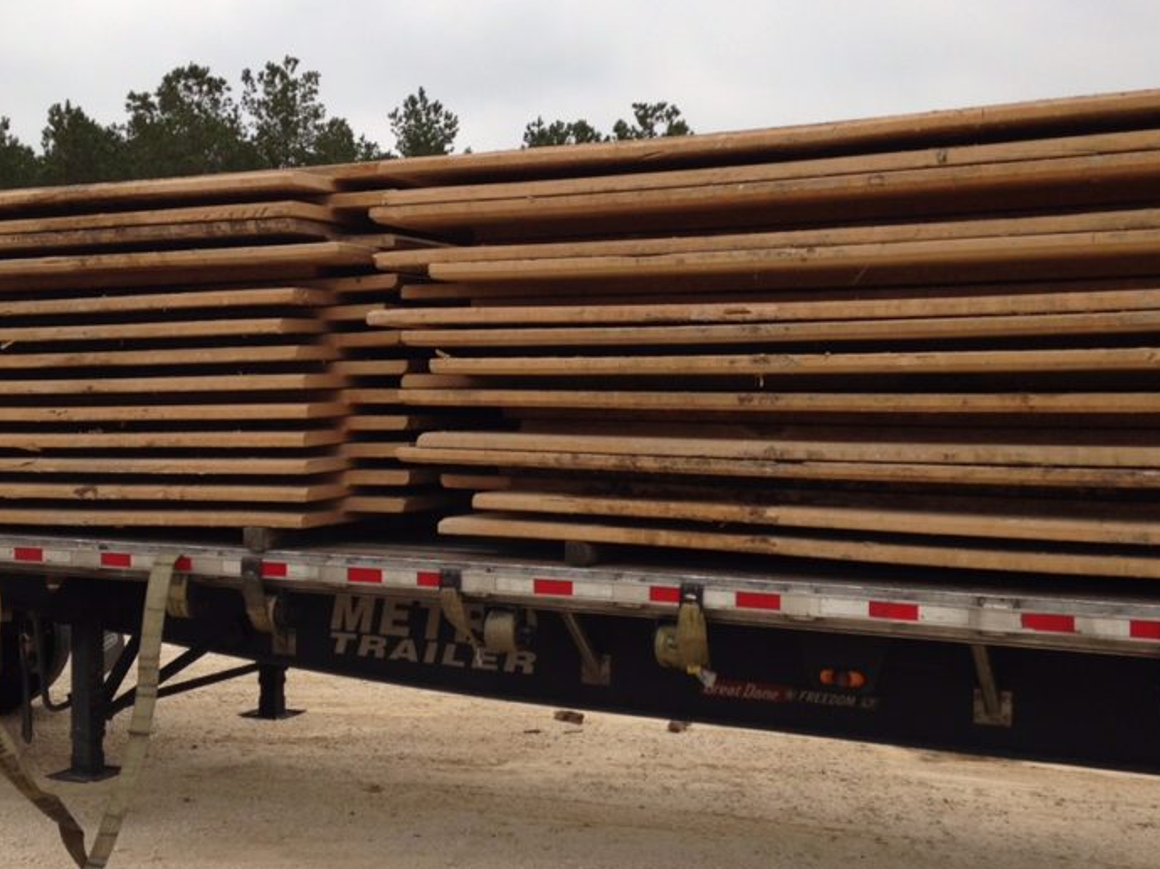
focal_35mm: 49
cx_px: 471
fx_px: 1641
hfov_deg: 38.8
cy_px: 474
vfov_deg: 29.6
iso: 50
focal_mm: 4.13
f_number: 2.4
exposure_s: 1/175
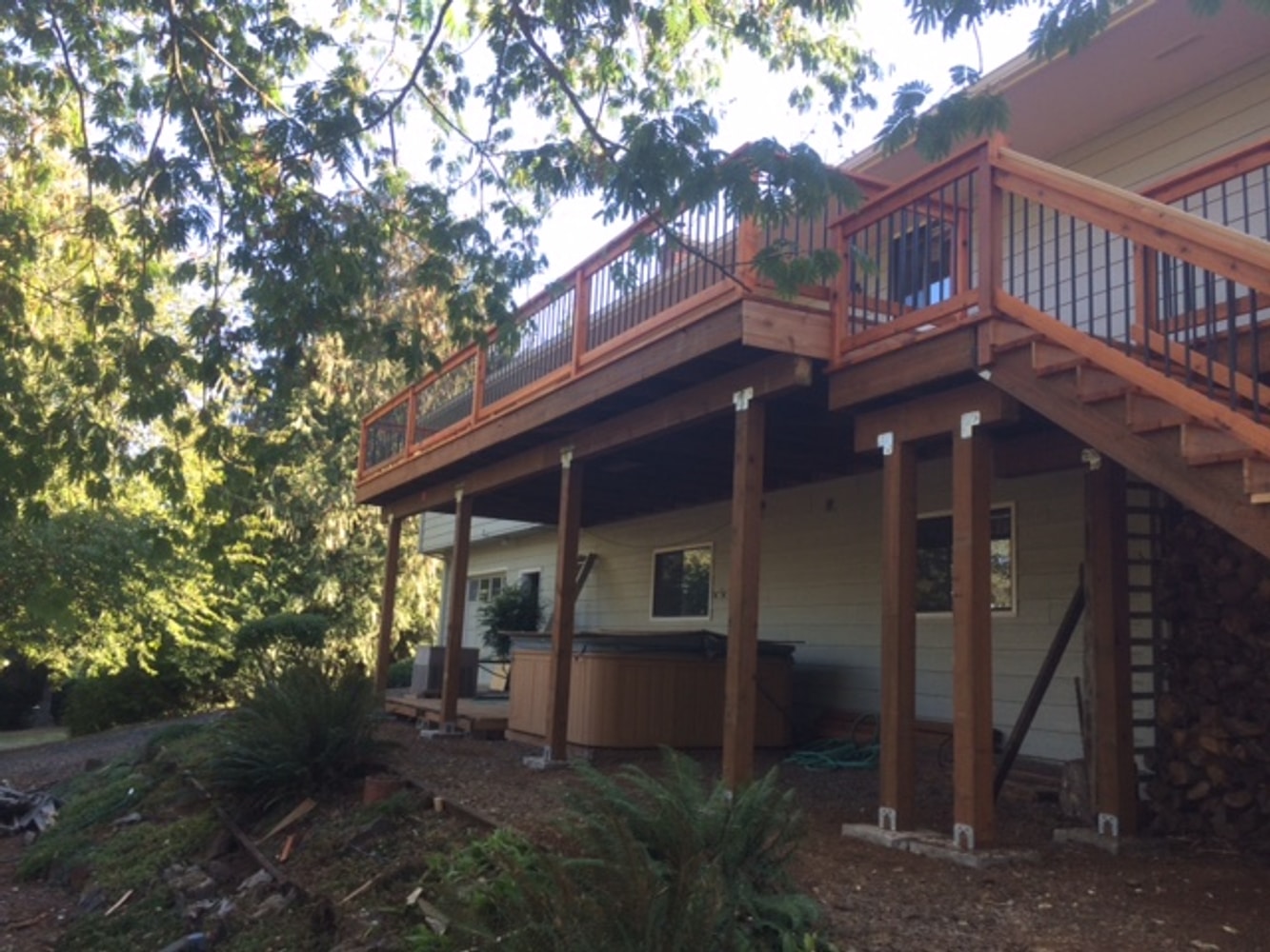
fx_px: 1064
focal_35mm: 29
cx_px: 635
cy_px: 476
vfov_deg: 48.2
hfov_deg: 61.7
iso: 32
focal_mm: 4.15
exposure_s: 1/127
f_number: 2.2
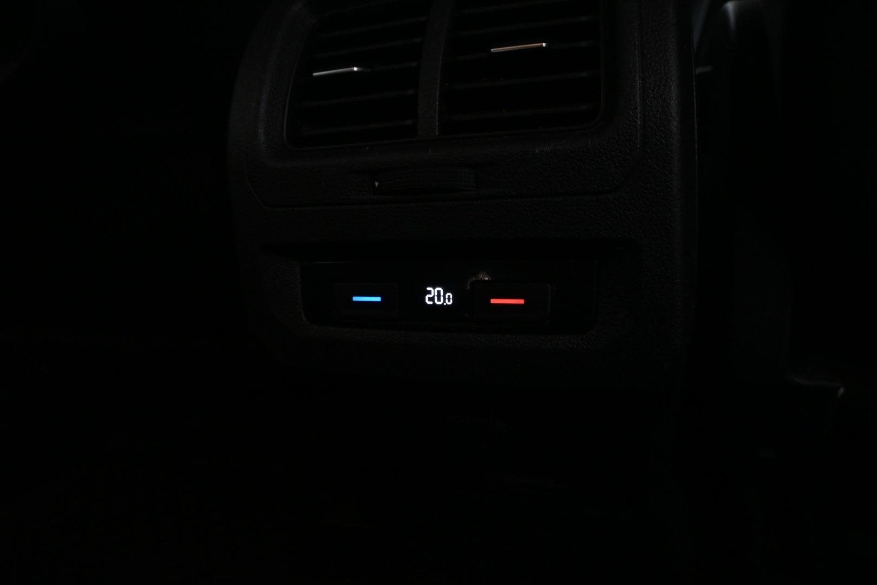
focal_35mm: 27
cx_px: 438
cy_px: 292
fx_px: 658
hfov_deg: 67.4
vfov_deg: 47.9
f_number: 5.6
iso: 4000
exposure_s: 1/30
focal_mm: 18
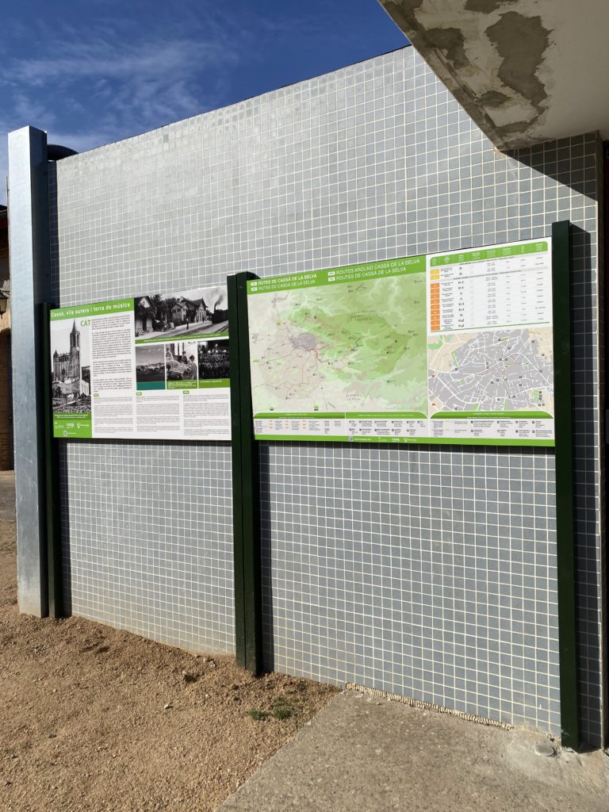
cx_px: 304
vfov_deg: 67.3
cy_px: 406
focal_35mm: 26
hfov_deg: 53.1
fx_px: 610
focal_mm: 4.25
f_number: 1.8
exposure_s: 1/6061
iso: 32
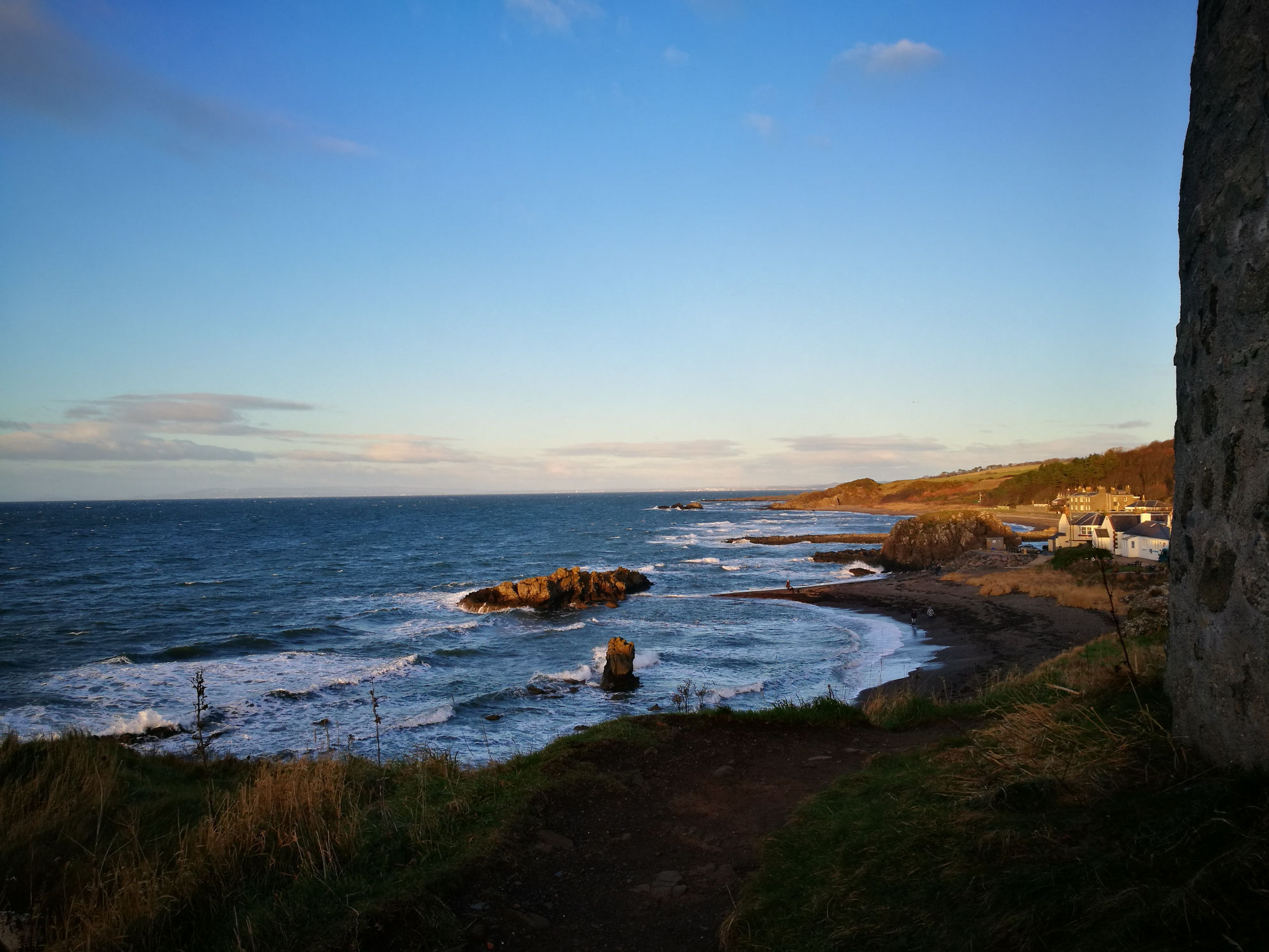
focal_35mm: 27
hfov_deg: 65.3
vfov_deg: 51.4
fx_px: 990
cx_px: 634
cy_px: 476
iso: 50
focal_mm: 4.5
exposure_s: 1/283
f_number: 2.2
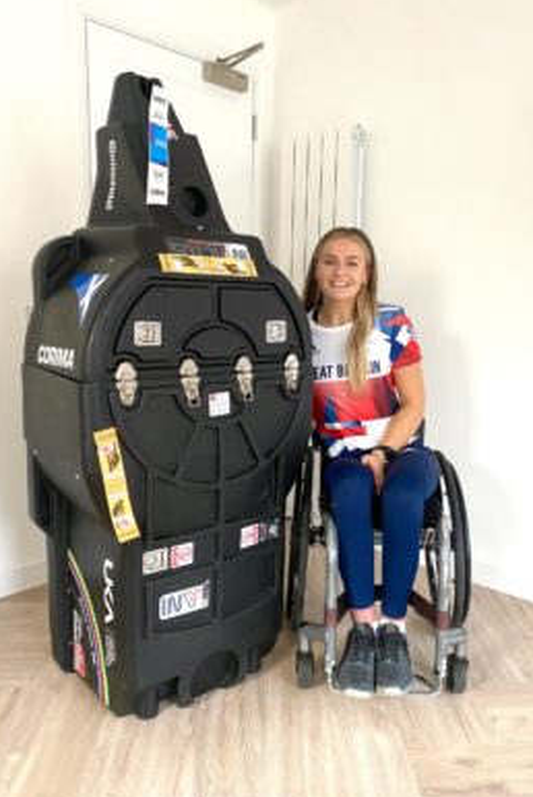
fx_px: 621
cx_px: 287
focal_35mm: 28
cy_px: 396
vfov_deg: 65.4
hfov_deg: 46.4
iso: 400
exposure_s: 1/60
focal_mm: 4.25
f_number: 1.8
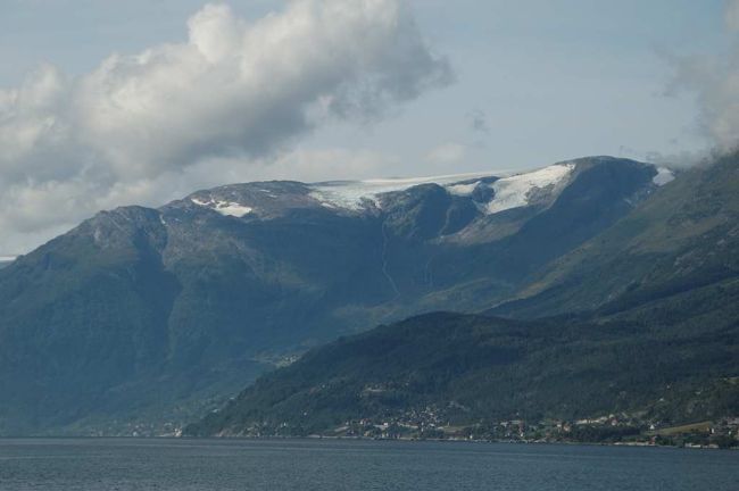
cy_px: 246
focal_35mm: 128
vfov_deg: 10.7
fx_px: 2615
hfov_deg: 16.1
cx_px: 370
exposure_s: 1/500
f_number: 6.3
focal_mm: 85
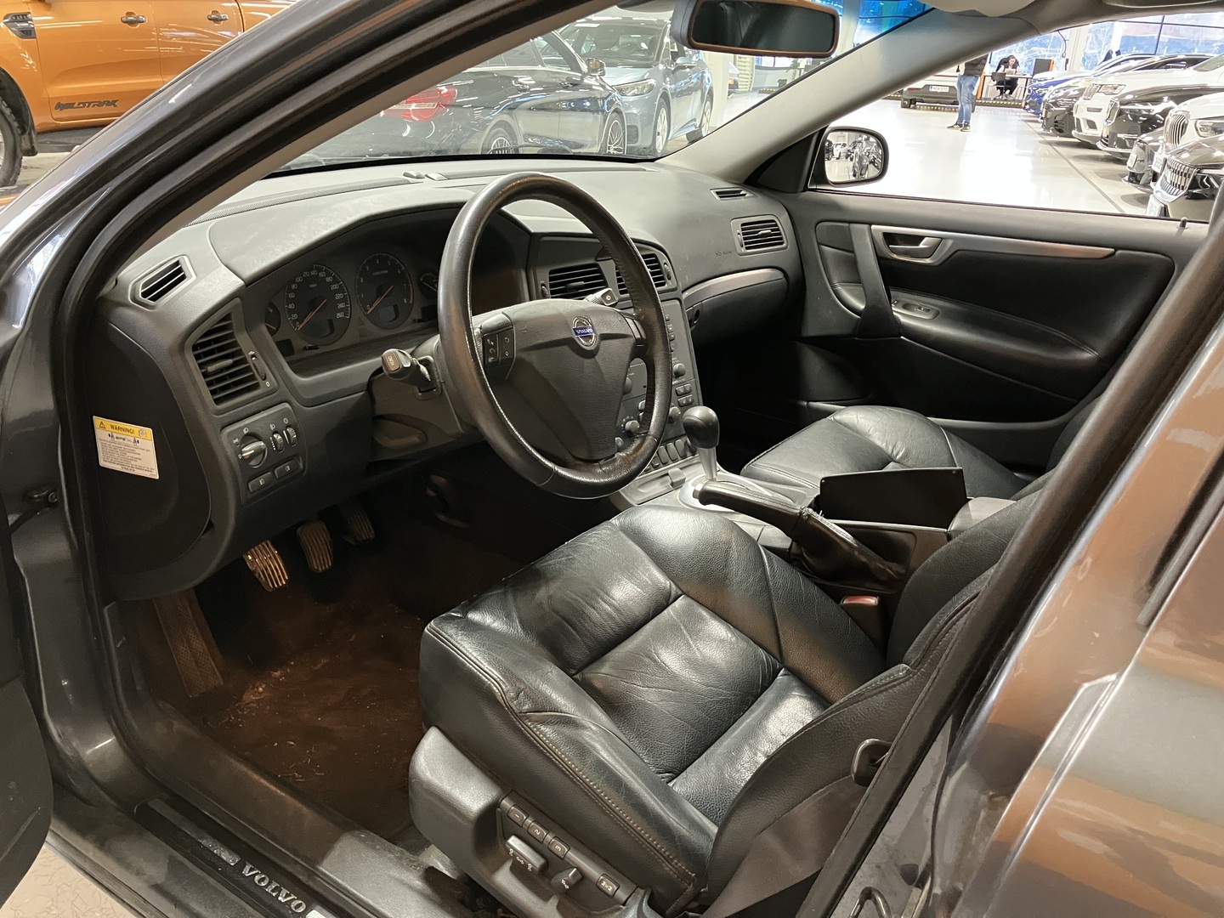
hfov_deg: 63.4
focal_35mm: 28
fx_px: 990
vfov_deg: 49.7
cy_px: 459
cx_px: 612
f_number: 1.8
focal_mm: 3.99
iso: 400
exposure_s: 1/30
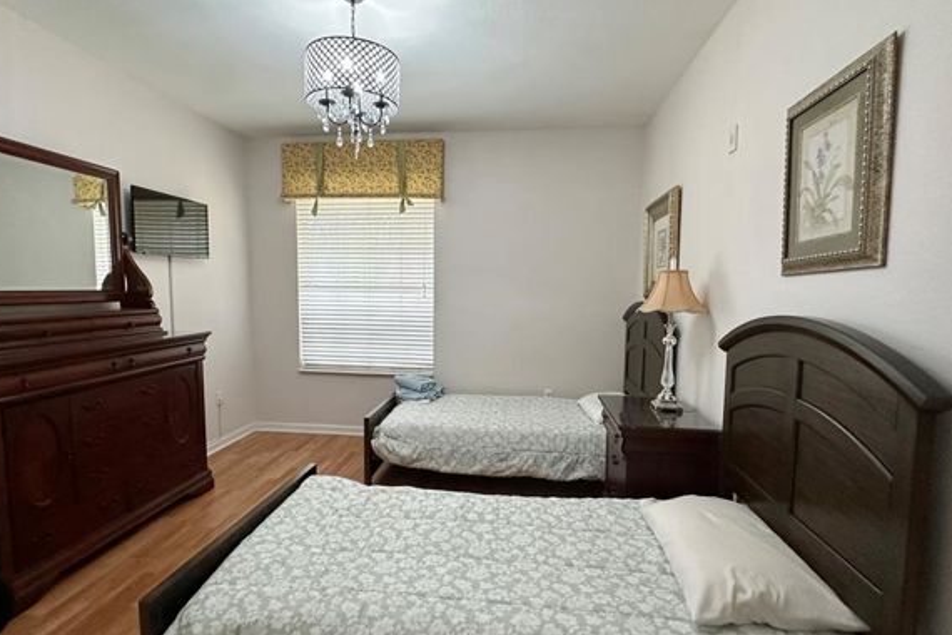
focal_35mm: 18
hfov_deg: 90.0
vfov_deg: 67.4
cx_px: 457
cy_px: 331
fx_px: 476
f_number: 2.2
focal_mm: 2.22
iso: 250
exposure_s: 1/60
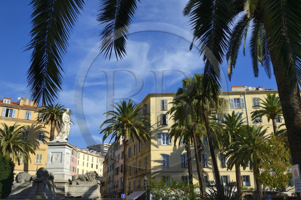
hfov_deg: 55.8
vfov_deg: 38.8
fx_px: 284
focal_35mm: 34
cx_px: 150
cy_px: 100
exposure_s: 1/200
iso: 200
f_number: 14
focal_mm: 34
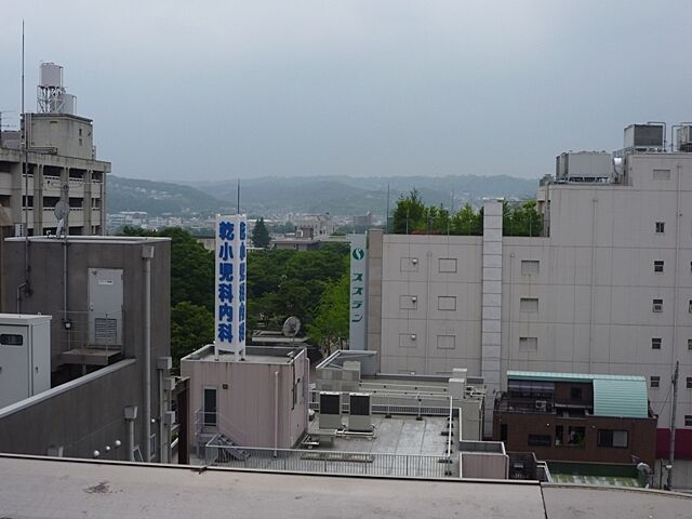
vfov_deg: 33.6
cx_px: 346
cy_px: 260
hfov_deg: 43.9
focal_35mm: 43
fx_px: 860
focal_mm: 7.7
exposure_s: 1/400
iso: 80
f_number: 5.6
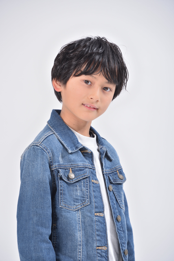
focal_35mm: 200
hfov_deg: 6.9
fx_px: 1449
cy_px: 130
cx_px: 87
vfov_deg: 10.3
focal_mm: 200
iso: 200
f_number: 8
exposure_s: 1/160
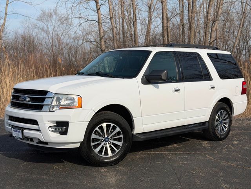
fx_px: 348
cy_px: 94
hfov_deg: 39.7
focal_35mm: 48
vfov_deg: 30.3
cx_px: 126
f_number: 1.78
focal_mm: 6.76
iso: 80
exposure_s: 1/9901
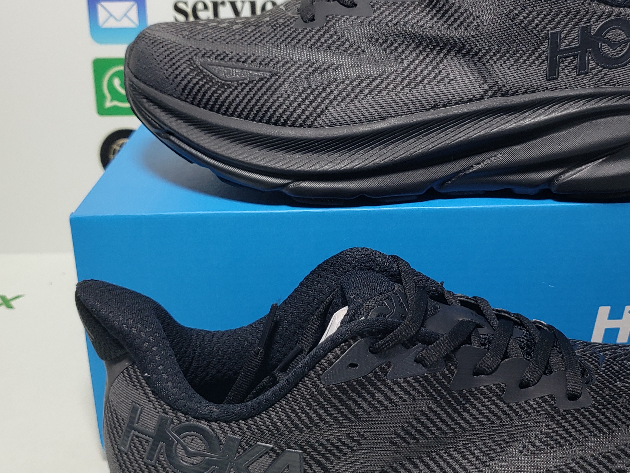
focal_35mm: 49
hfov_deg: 38.6
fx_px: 892
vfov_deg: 29.7
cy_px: 228
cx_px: 404
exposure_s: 1/281
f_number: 1.5
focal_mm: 4.3
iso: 50
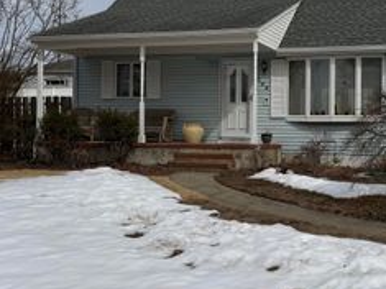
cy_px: 121
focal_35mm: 51
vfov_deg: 28.5
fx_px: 568
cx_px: 278
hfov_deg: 36.8
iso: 80
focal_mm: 6.76
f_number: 1.78
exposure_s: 1/11905
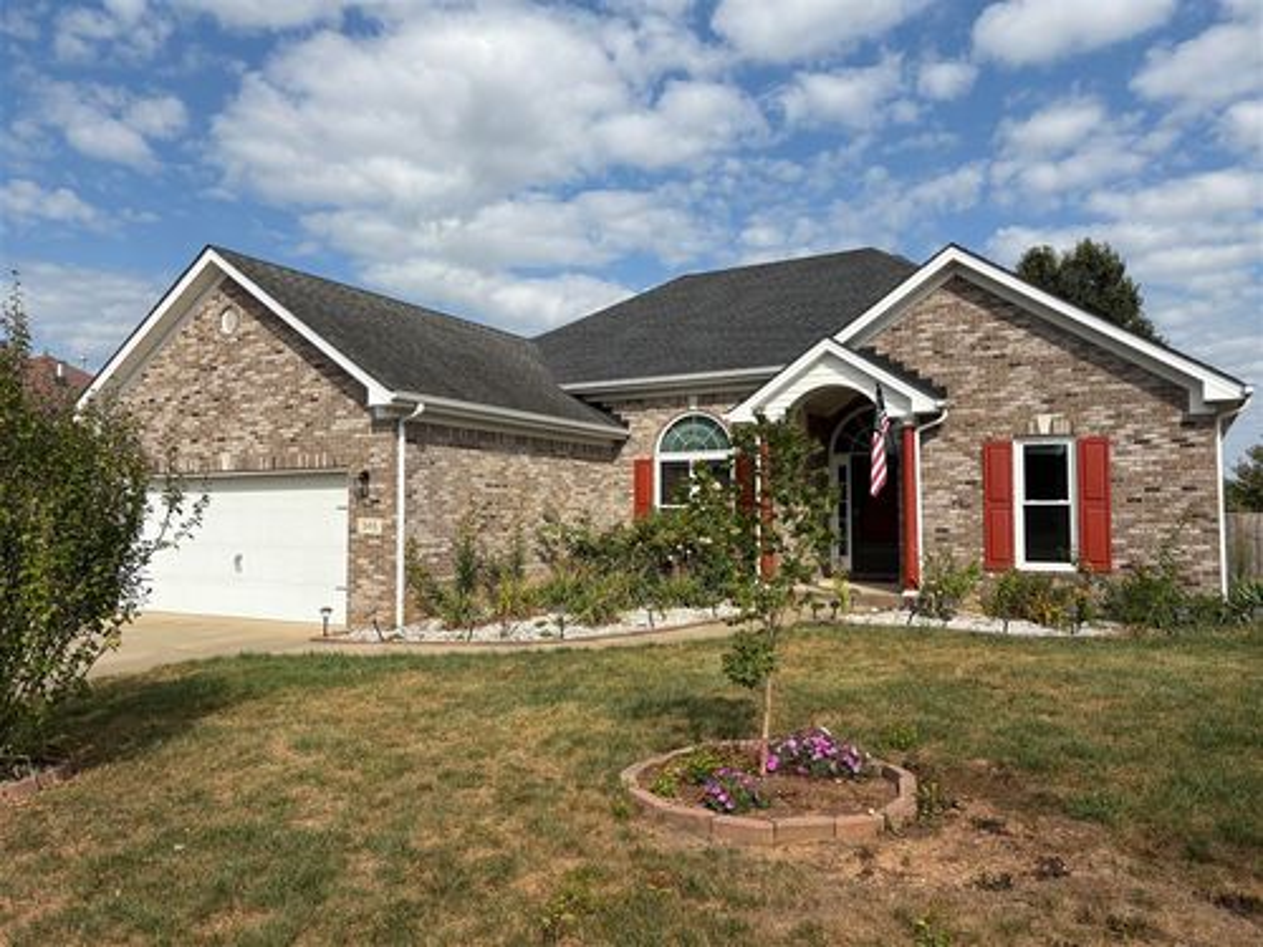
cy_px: 474
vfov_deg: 53.1
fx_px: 949
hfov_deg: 67.3
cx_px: 632
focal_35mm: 26
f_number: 1.6
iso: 50
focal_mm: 5.96
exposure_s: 1/4065
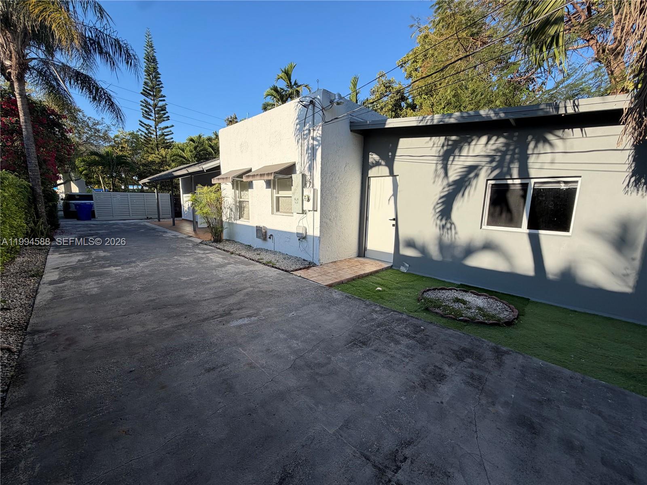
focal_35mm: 14
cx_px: 324
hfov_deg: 102.1
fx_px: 262
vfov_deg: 85.7
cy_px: 242
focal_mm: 2.22
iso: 40
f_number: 2.2
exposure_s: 1/701
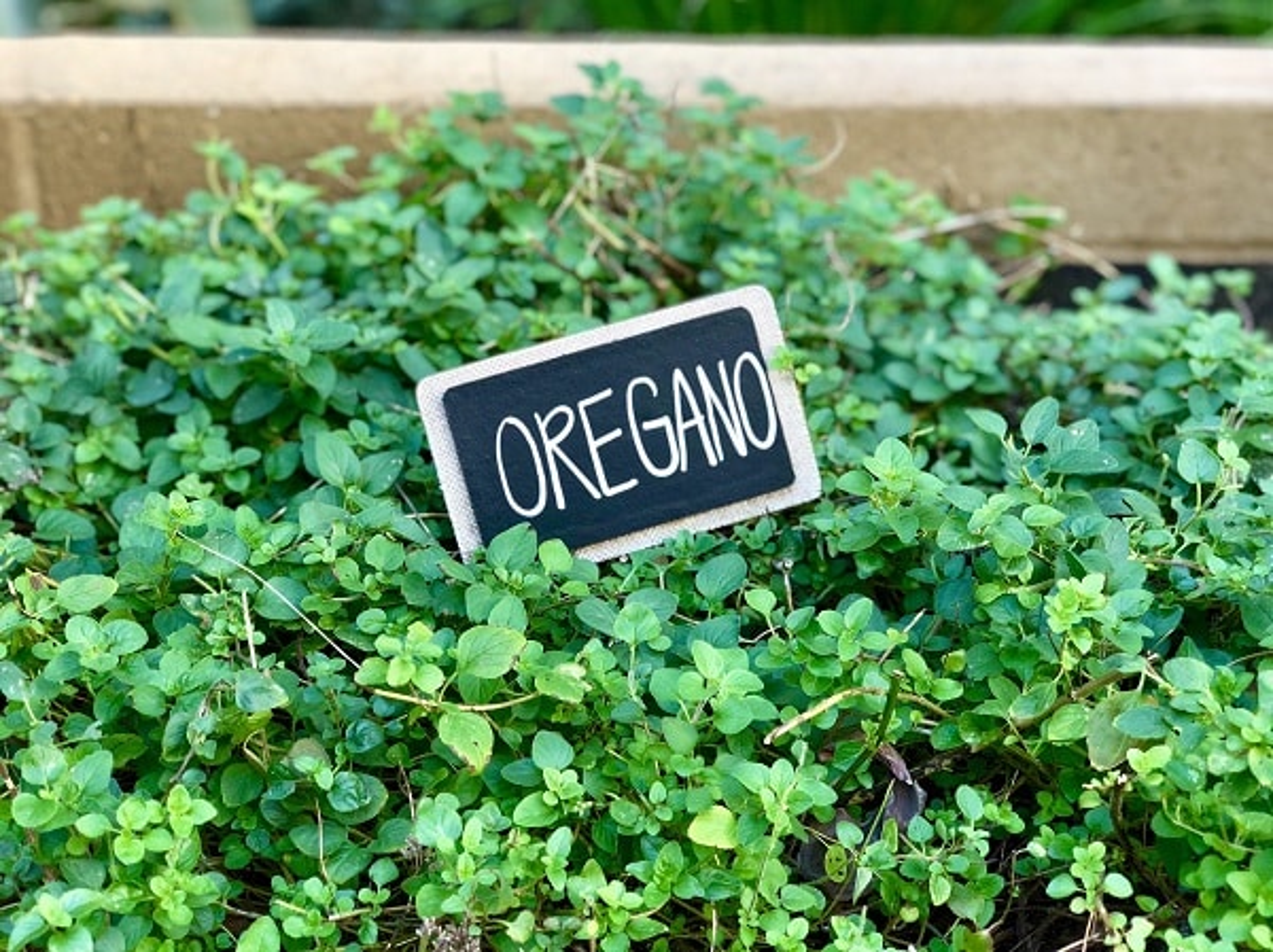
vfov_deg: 28.0
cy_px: 476
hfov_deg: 36.8
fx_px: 1911
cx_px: 636
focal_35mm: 52
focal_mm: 6
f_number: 2.4
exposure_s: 1/60
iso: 50
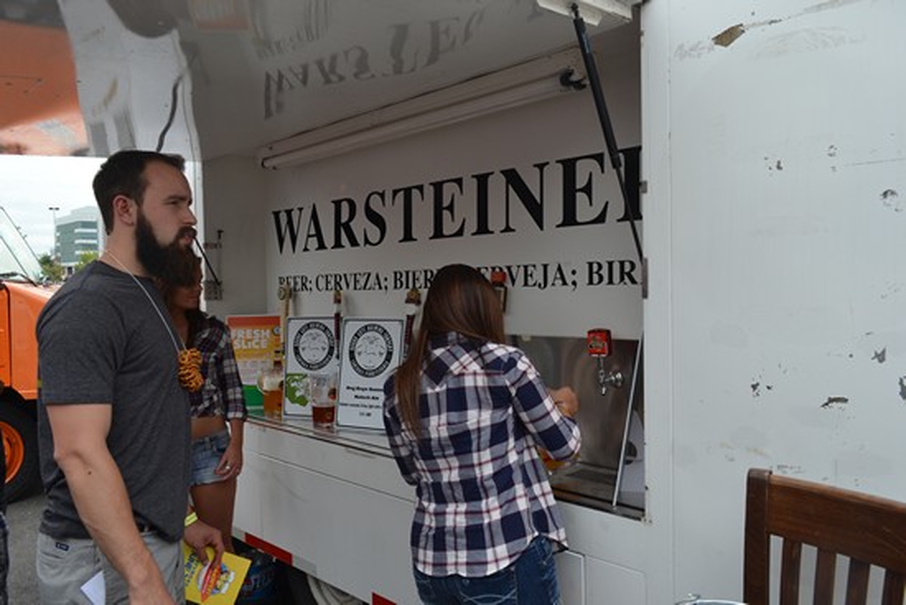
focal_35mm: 27
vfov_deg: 48.0
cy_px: 302
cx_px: 453
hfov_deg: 67.4
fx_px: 680
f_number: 5.6
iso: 180
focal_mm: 18
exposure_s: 1/125
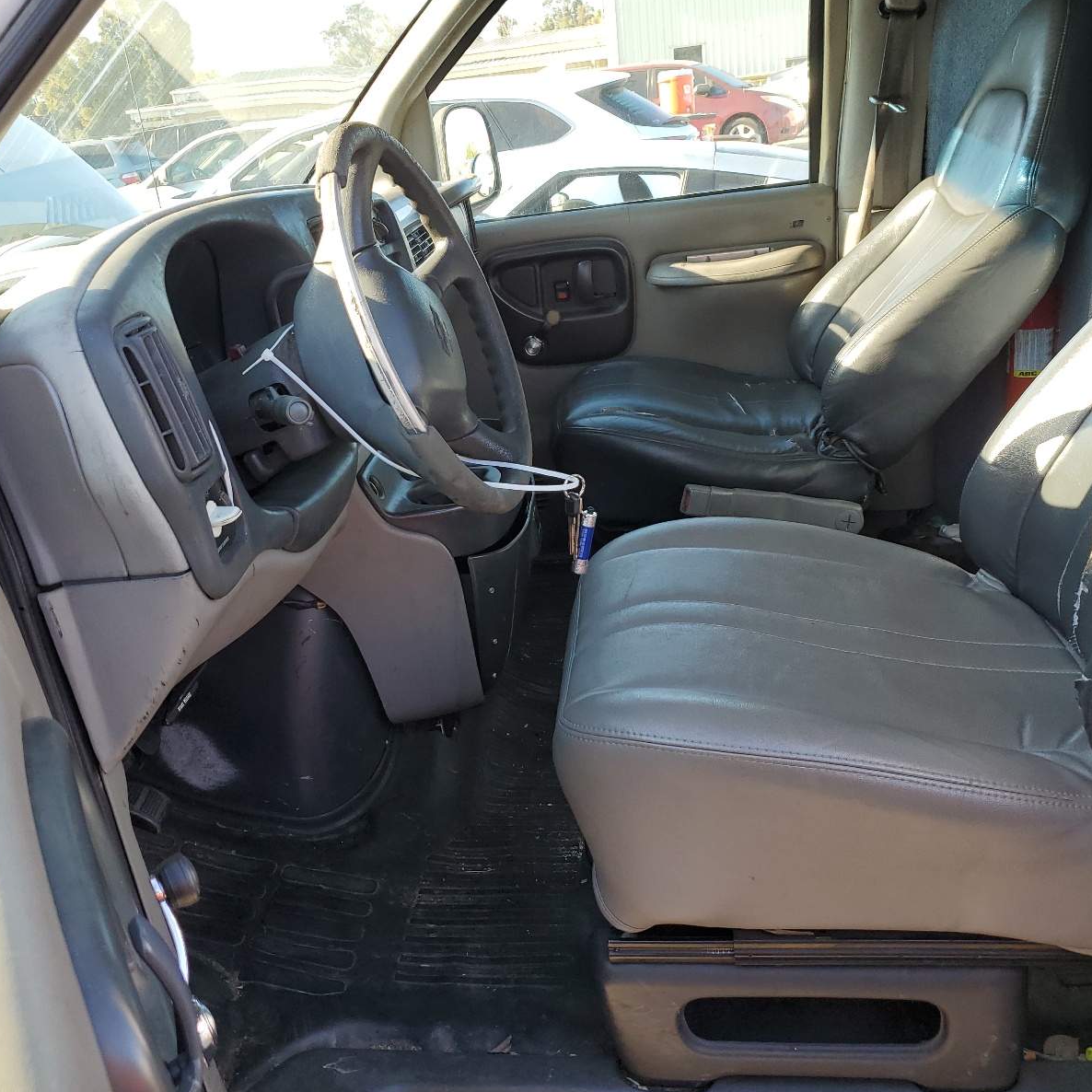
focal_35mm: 31
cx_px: 491
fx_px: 1106
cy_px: 547
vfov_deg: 52.5
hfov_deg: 52.4
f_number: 1.5
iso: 50
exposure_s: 1/286
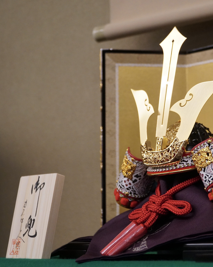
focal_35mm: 92
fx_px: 723
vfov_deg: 20.9
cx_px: 170
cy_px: 134
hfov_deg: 16.6
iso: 2000
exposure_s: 1/160
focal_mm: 43
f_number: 4
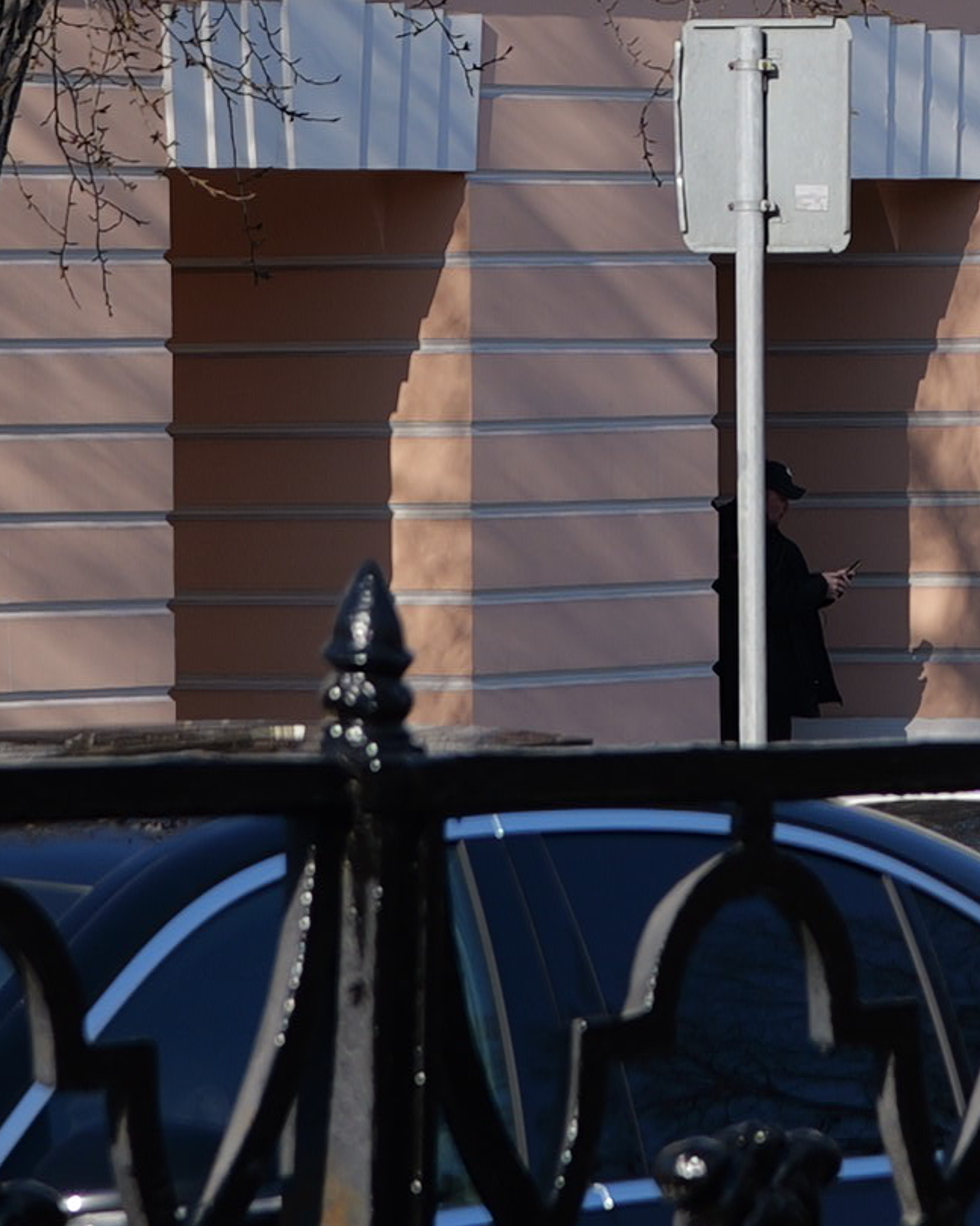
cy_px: -729
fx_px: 12619
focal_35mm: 348
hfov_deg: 4.4
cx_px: 1074
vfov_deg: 5.5
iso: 100
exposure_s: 1/640
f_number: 5
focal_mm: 50
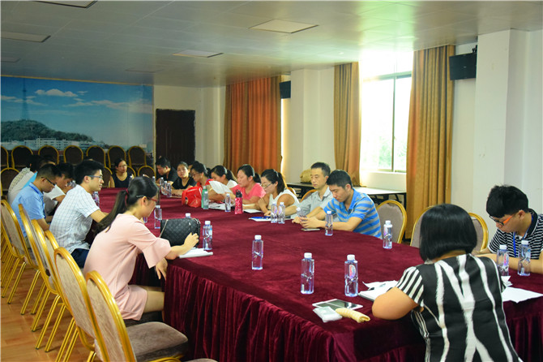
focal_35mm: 39
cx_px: 272
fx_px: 588
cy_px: 181
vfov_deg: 34.2
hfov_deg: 49.6
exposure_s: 1/125
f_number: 4.5
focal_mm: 26
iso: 3200
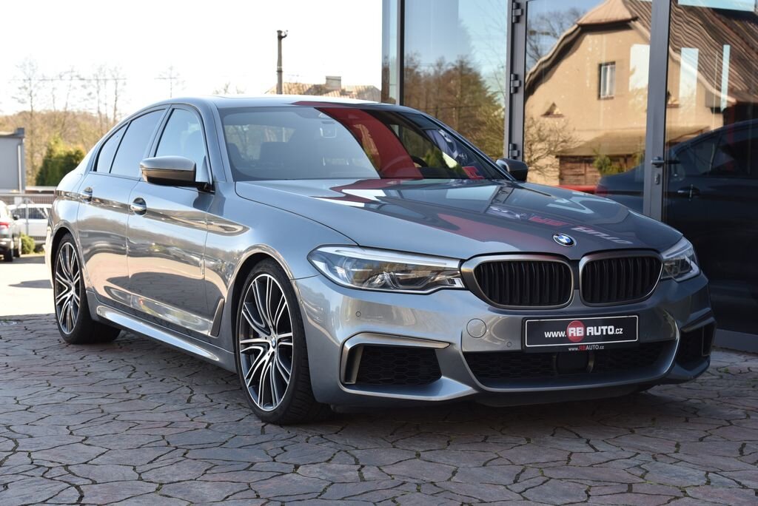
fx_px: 1306
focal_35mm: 62
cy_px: 253
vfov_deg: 21.9
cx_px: 379
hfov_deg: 32.4
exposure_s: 1/200
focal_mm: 62
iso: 500
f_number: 7.1
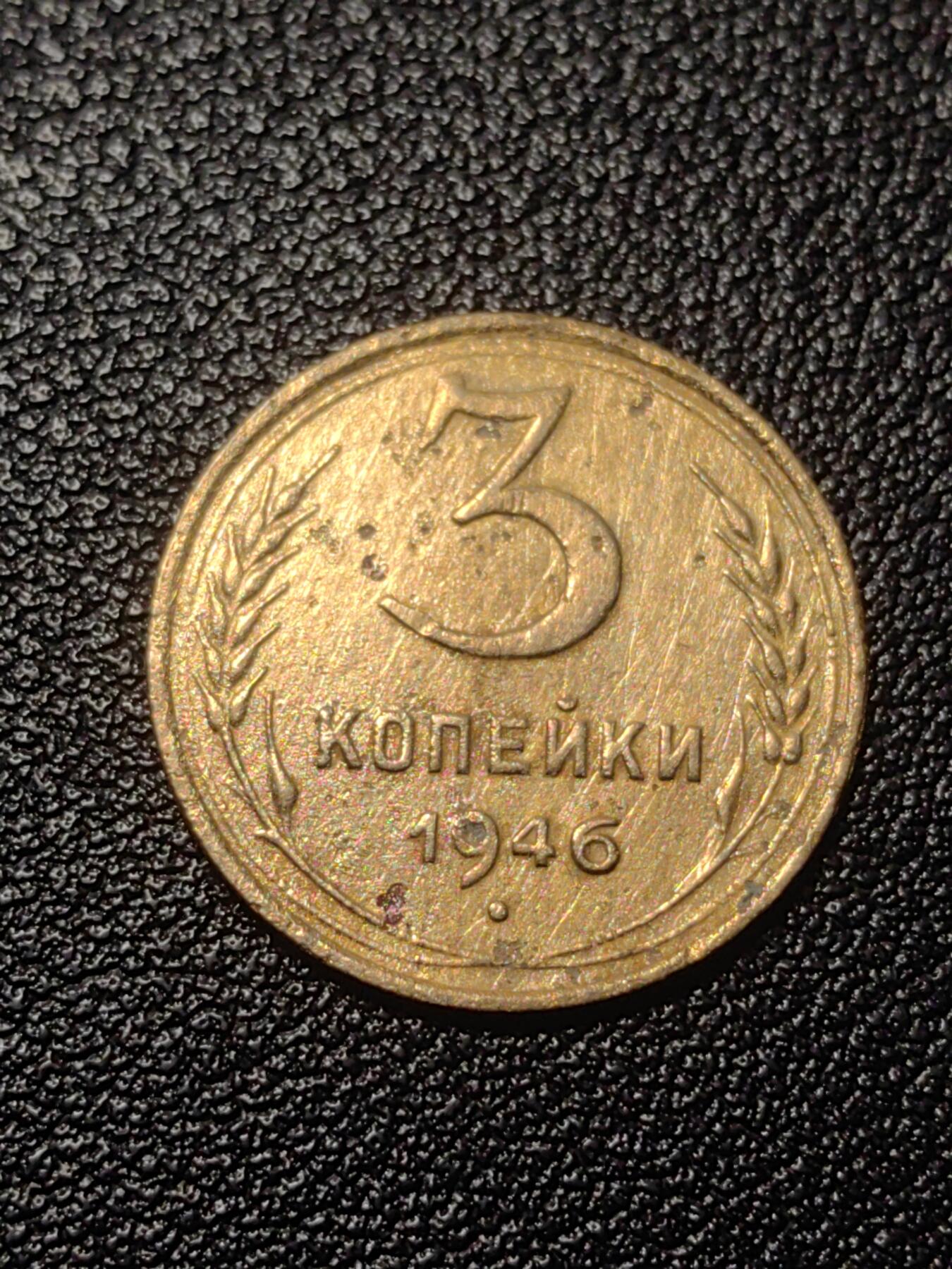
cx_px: 476
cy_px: 634
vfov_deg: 24.7
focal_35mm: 79
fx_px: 2897
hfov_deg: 18.7
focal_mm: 5.75
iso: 50
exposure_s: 1/205
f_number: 2
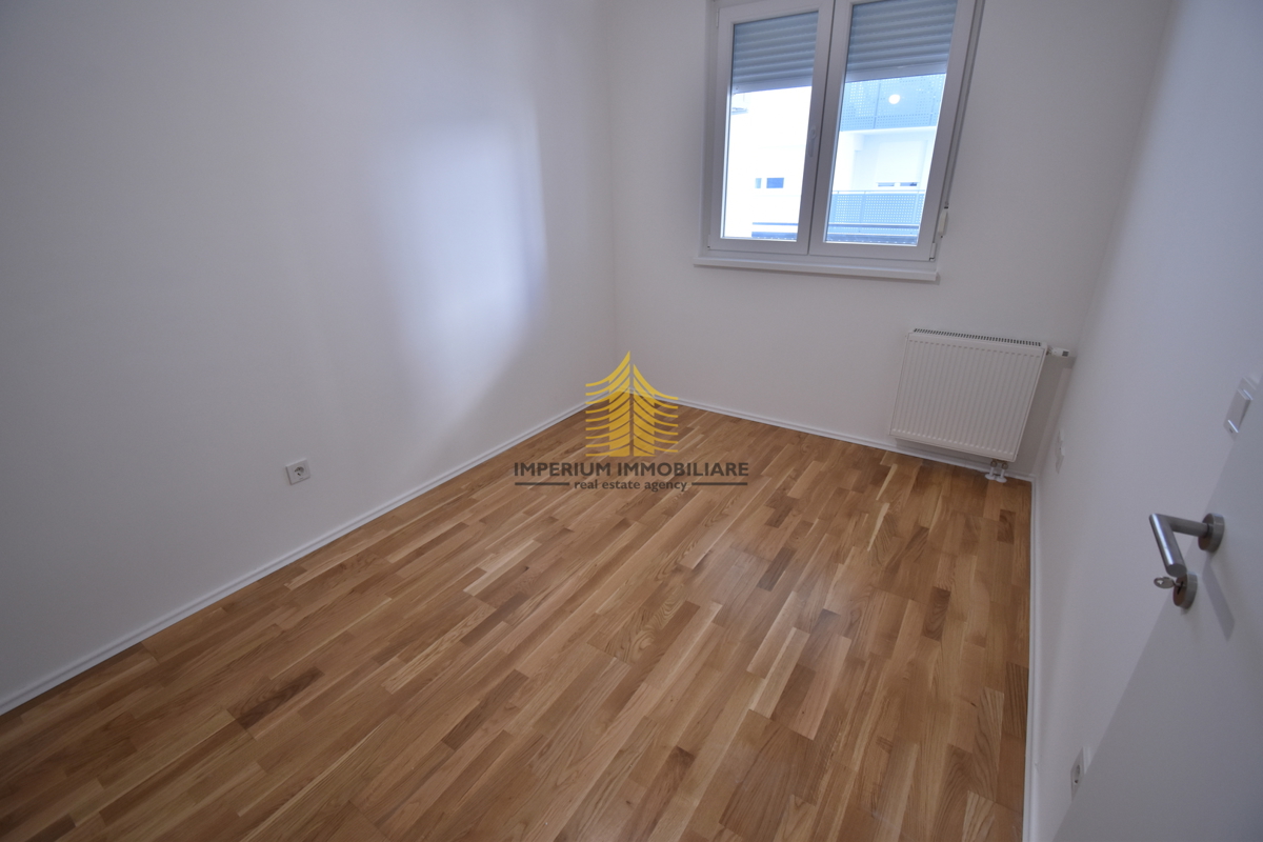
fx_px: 526
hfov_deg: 100.4
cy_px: 421
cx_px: 632
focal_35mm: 15
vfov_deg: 77.3
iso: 450
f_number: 4.5
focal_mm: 10
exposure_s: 1/30
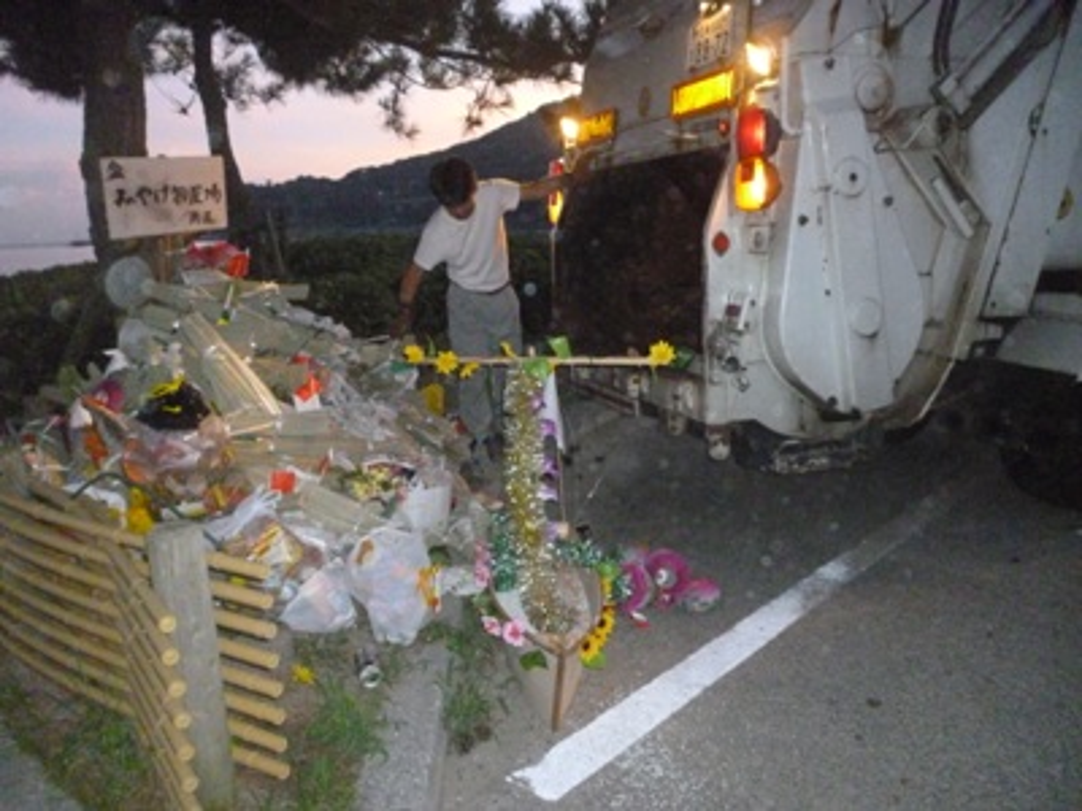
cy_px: 406
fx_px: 875
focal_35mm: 28
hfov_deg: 63.4
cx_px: 541
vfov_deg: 49.7
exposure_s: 1/60
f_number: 3.1
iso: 1000
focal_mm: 5
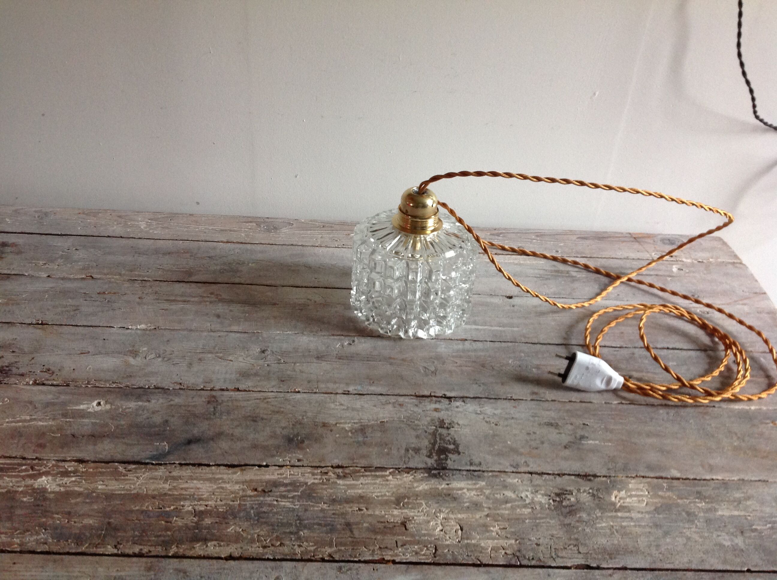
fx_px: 784
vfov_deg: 40.6
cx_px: 388
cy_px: 290
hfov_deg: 52.7
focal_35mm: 35
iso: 160
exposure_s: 1/15
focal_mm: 4.28
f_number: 2.4
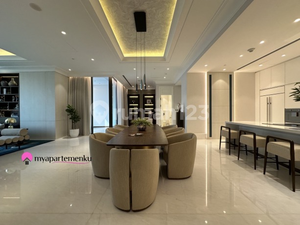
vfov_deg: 85.7
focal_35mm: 14
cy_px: 112
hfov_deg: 102.1
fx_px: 121
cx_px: 150
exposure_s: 1/100
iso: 160
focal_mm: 2.22
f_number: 2.2
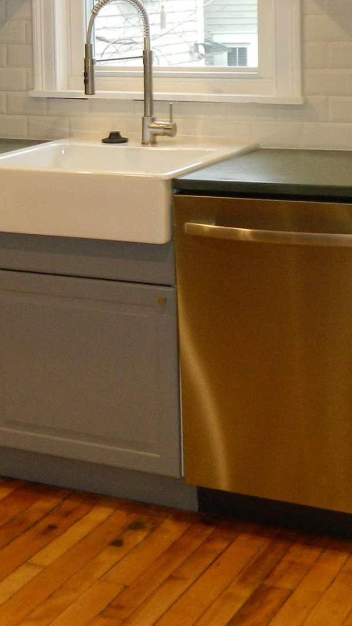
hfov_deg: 15.6
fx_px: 1262
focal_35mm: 76
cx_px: 6
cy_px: 77
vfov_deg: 27.0
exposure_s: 1/30
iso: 180
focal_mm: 4.5
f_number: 3.1
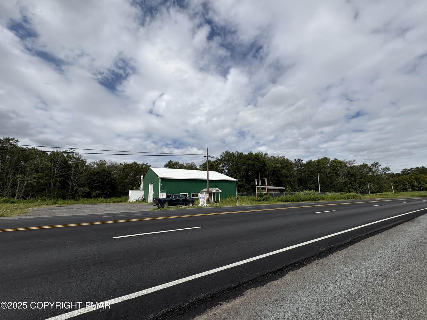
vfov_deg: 85.7
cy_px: 160
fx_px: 173
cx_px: 214
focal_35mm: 14
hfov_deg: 102.1
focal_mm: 2.22
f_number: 2.2
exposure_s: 1/3906
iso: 50
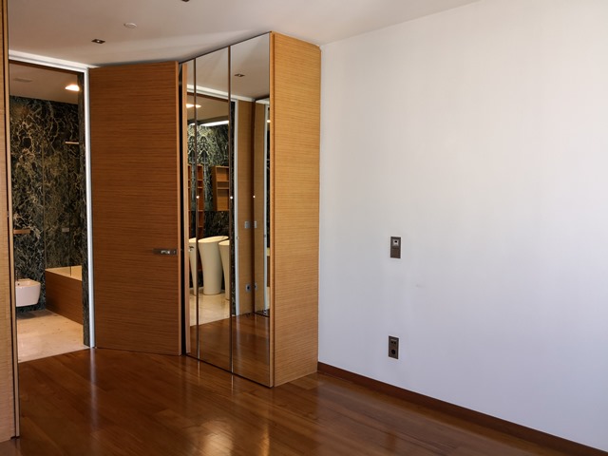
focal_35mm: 27
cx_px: 304
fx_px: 474
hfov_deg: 65.3
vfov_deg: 51.4
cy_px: 228
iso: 80
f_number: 1.6
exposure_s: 1/50
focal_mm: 3.95
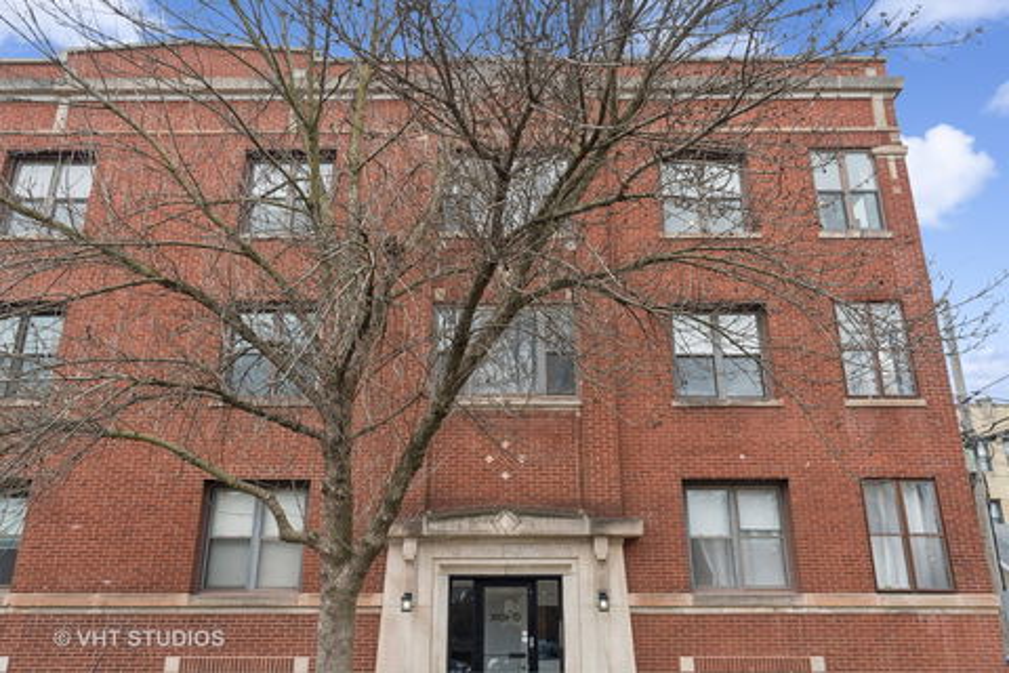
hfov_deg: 63.7
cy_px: 336
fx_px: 813
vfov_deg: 45.0
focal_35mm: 29
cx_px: 504
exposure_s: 1/160
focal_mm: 29
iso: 320
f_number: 8
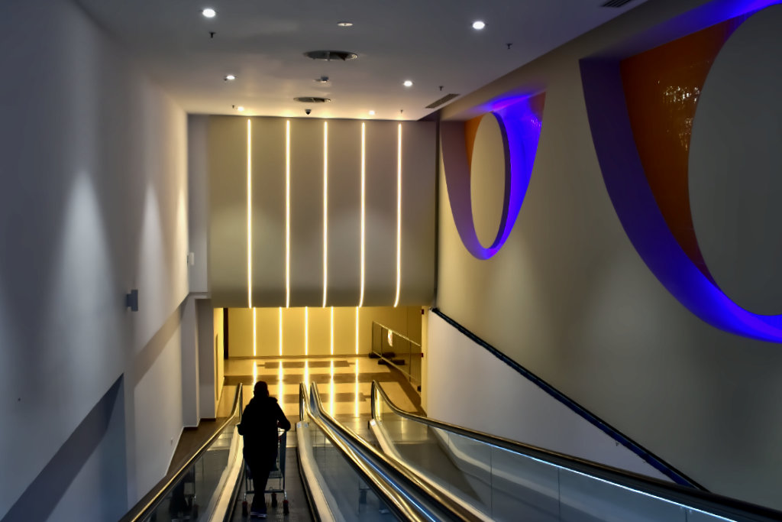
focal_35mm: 36
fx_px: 782
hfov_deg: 53.1
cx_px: 391
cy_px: 261
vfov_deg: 36.9
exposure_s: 1/40
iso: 400
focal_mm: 24
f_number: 7.1
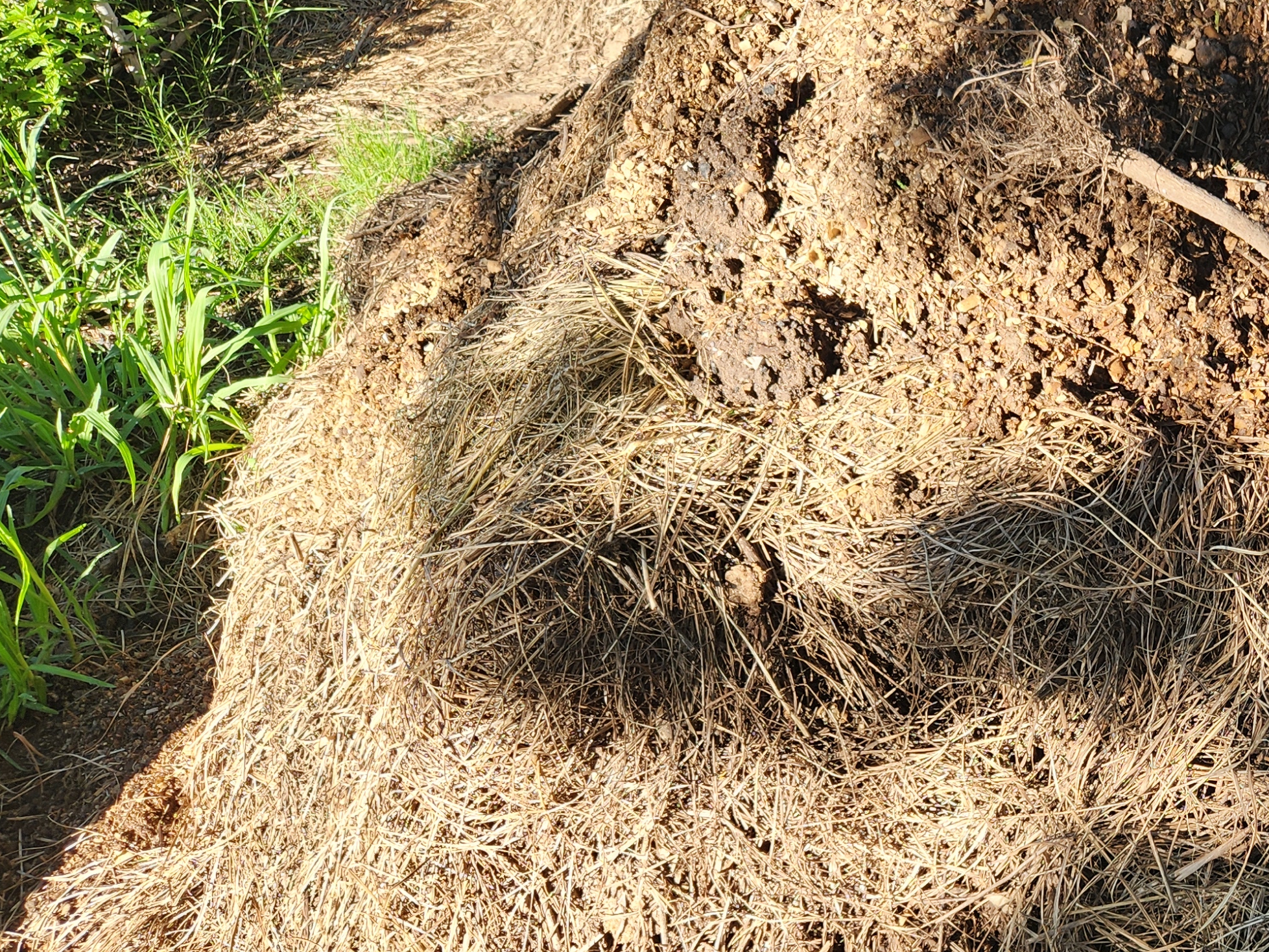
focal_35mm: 47
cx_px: 1216
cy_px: 618
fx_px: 1723
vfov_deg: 30.7
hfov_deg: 37.0
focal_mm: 5.4
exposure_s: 1/217
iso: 20
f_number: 1.8
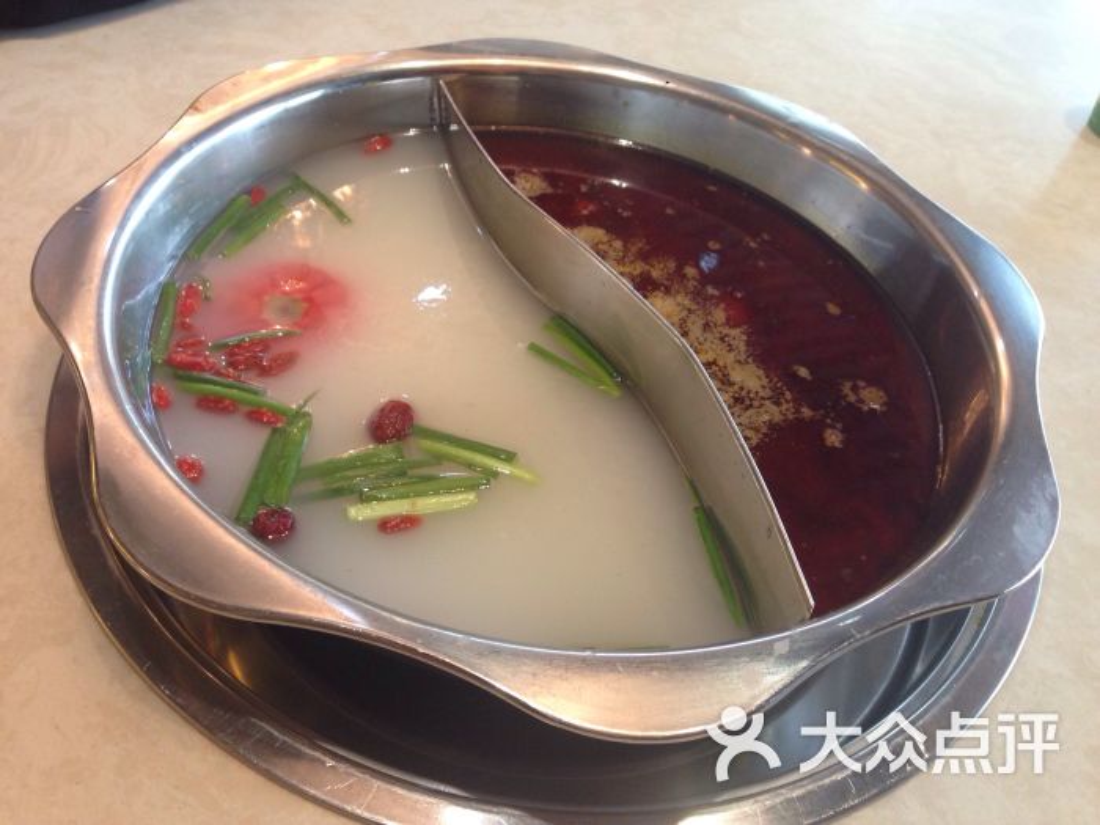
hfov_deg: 55.4
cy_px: 412
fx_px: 1049
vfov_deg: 42.9
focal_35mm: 33
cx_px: 550
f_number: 2.4
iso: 100
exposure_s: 1/20
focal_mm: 4.12
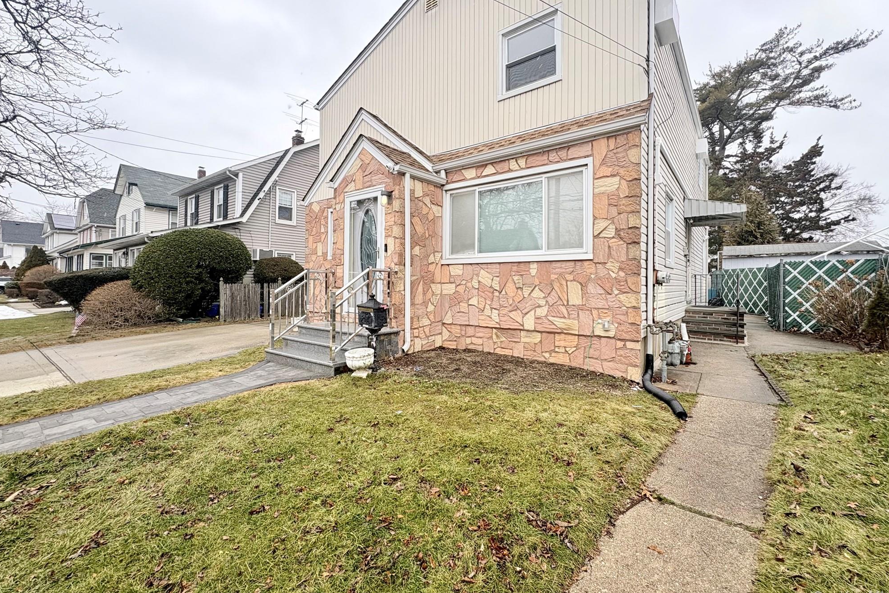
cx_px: 446
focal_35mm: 15
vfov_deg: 77.0
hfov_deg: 100.4
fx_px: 370
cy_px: 264
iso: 50
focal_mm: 2.22
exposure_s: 1/329
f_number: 2.2
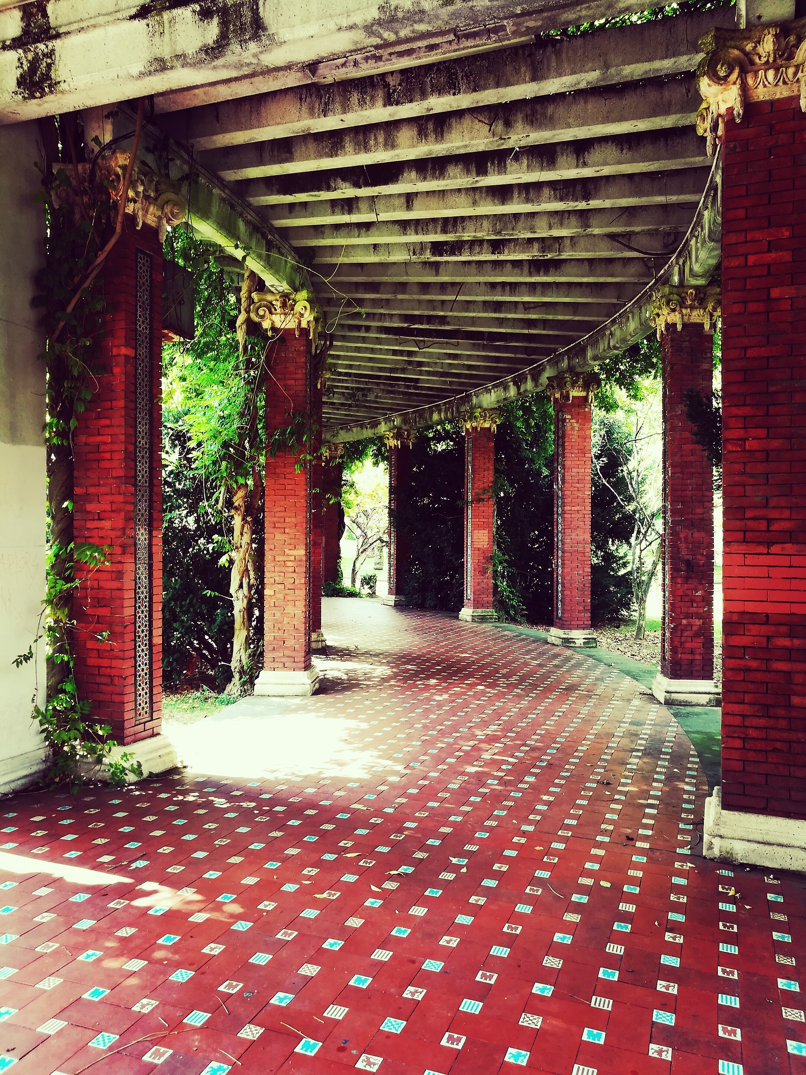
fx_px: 807
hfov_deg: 53.1
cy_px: 538
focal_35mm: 26
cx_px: 403
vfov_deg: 67.3
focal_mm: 3.83
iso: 64
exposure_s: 1/50
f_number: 2.2
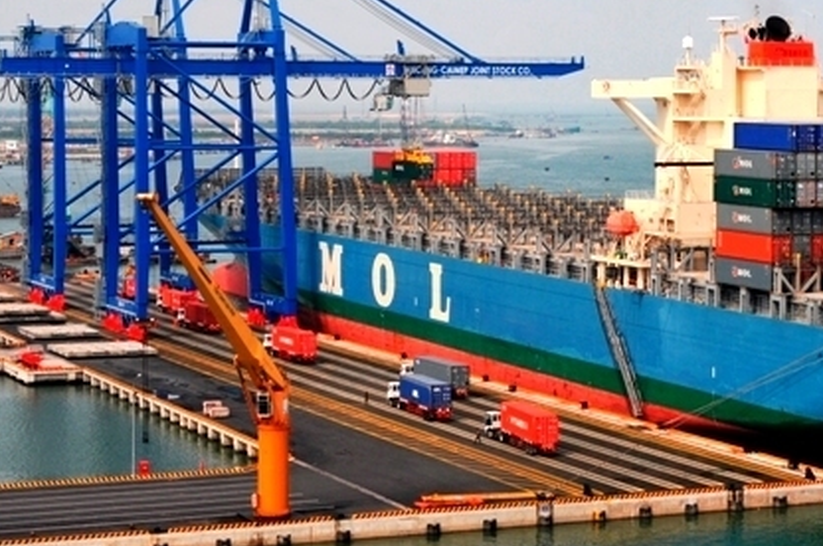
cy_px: 127
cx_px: 560
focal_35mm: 101
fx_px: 2305
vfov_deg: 13.5
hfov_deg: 20.2
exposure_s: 1/500
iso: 200
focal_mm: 35
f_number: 10
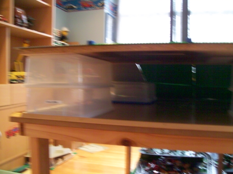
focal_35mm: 36
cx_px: 116
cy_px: 87
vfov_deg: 39.6
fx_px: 242
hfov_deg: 51.4
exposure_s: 1/8
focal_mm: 6
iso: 160
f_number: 2.7
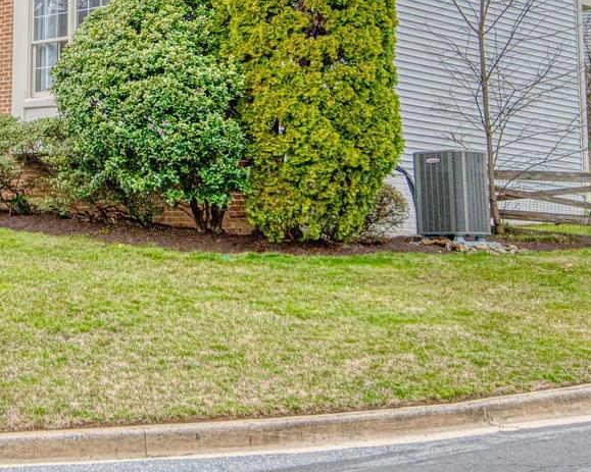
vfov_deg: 18.1
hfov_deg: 22.1
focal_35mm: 83
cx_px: -16
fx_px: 1452
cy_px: 18
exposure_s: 1/1600
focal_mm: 25
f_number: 8
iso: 800
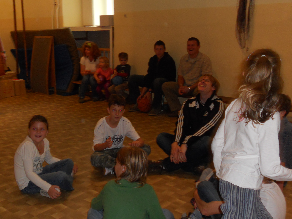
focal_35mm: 43
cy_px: 115
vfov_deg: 33.6
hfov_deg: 43.8
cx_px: 131
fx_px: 363
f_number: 3.9
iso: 200
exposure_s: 1/30
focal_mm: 6.9
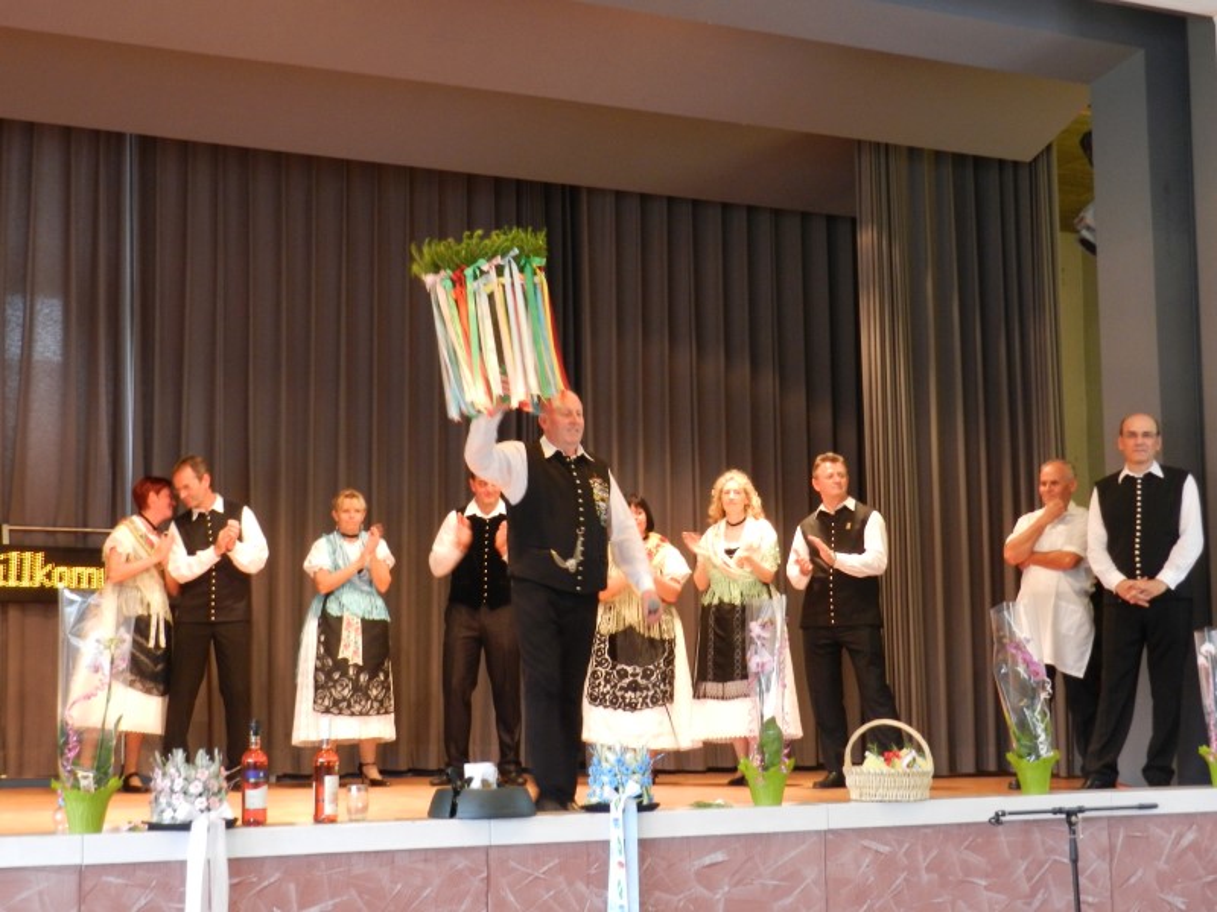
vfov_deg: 27.5
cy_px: 456
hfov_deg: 36.2
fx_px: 1863
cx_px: 608
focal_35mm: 53
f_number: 4.4
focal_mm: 9.4
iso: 400
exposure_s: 1/15
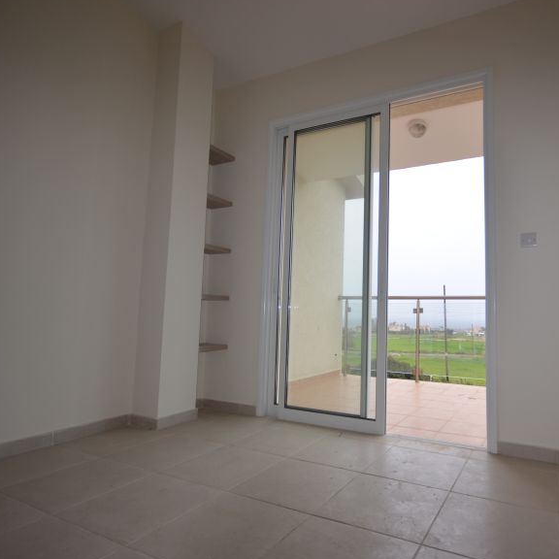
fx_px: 365
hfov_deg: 72.9
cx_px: 366
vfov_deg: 74.8
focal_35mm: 20
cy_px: 280
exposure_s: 1/160
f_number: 4
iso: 200
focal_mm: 10
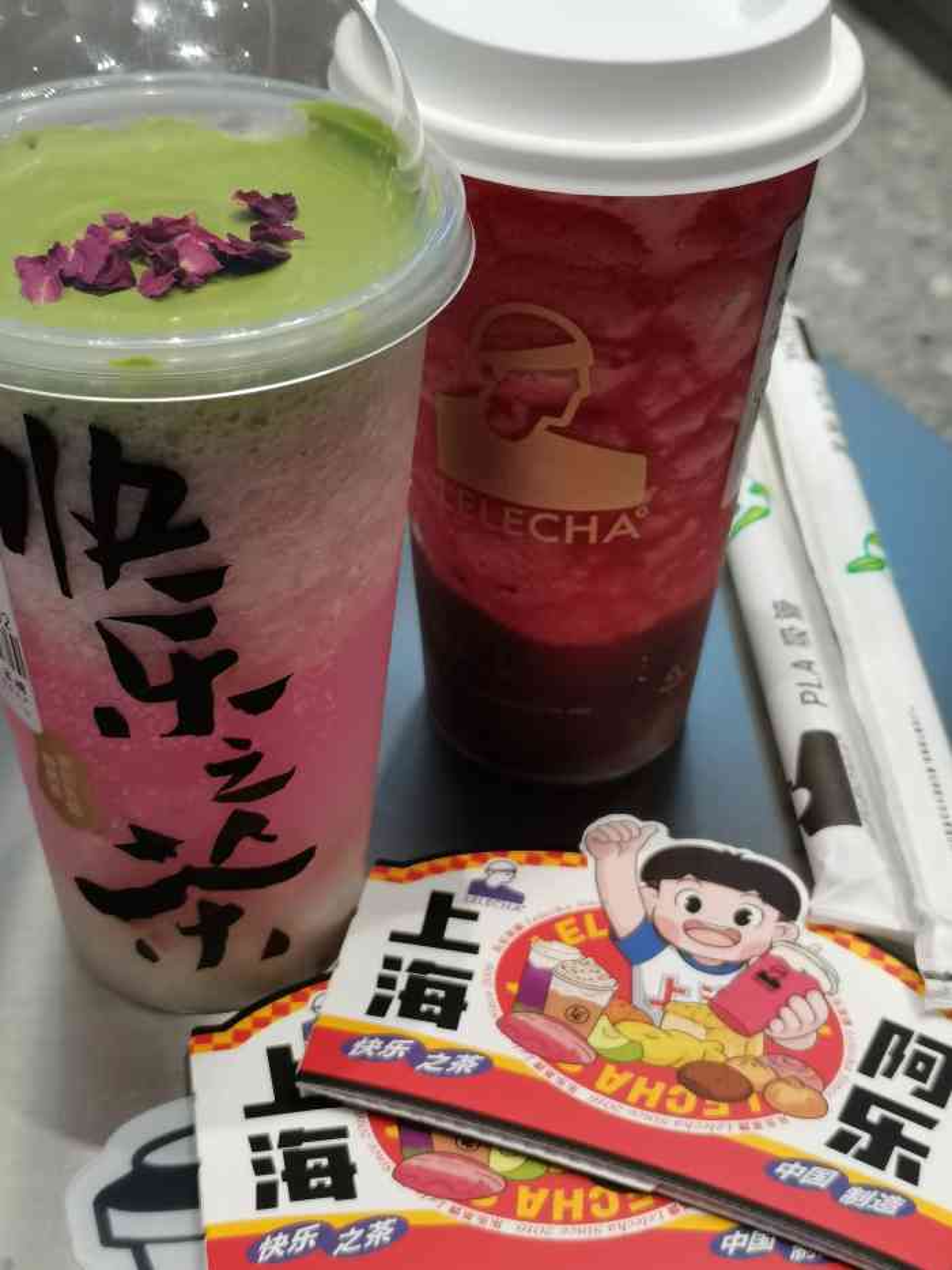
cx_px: 476
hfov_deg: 28.0
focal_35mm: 52
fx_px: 1906
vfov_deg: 36.8
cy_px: 635
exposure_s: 1/100
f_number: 1.8
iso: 160
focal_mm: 5.58
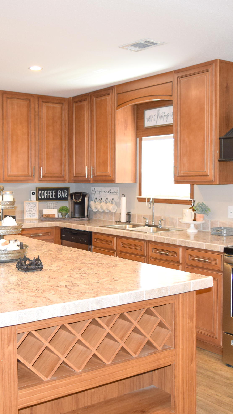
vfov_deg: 47.4
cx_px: 103
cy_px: 207
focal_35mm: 43
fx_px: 472
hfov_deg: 27.7
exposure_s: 1/80
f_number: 4
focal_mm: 18
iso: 800
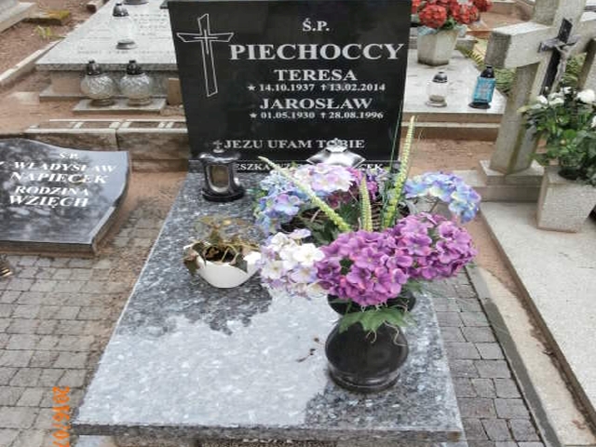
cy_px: 224
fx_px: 517
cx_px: 298
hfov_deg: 60.0
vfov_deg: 46.8
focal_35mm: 30
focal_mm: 5.36
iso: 100
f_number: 3.5
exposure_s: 1/125
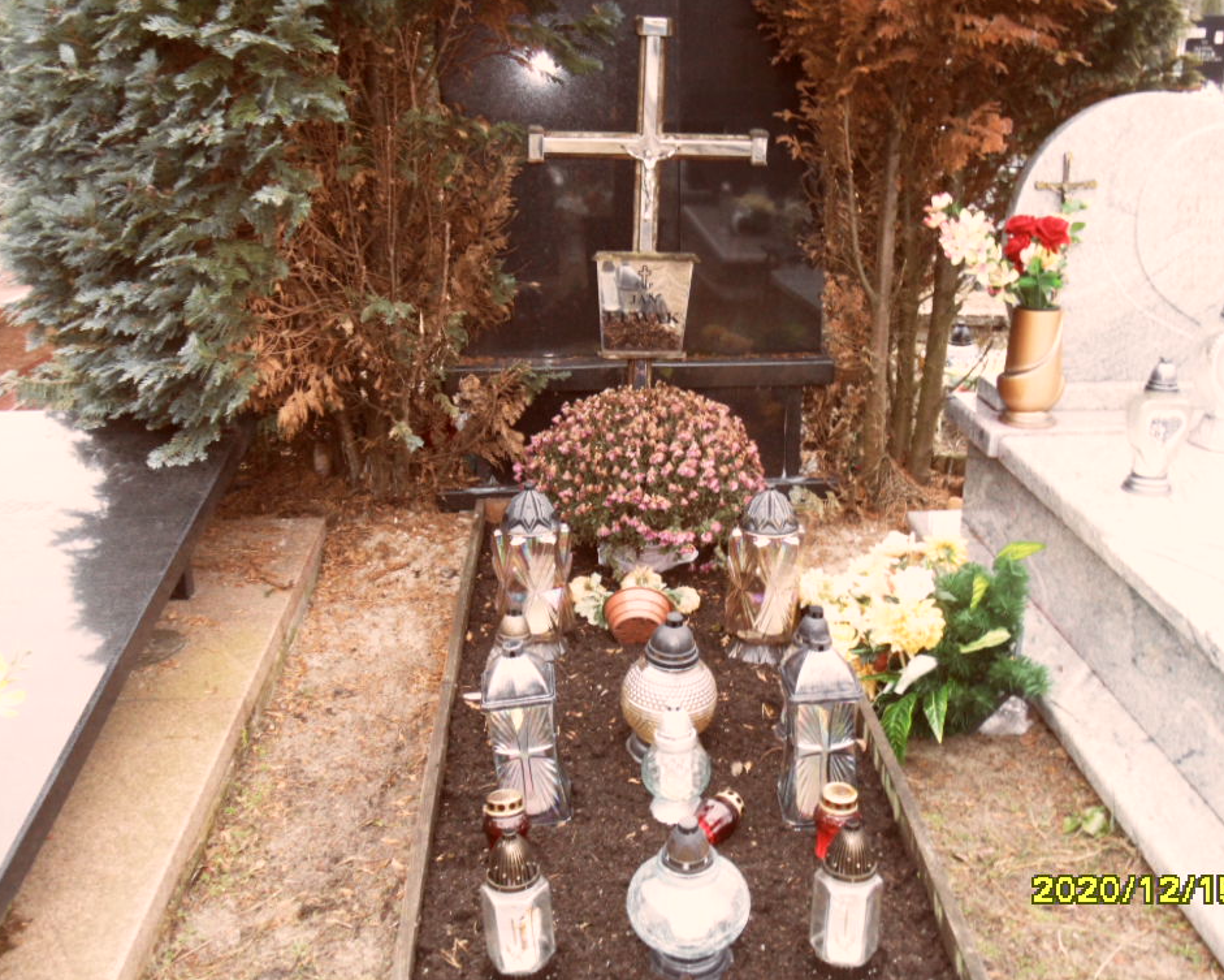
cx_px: 636
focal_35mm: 34
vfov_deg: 43.4
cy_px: 493
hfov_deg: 52.8
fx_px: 1232
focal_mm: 5.3
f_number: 3.4
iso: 200
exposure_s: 1/30
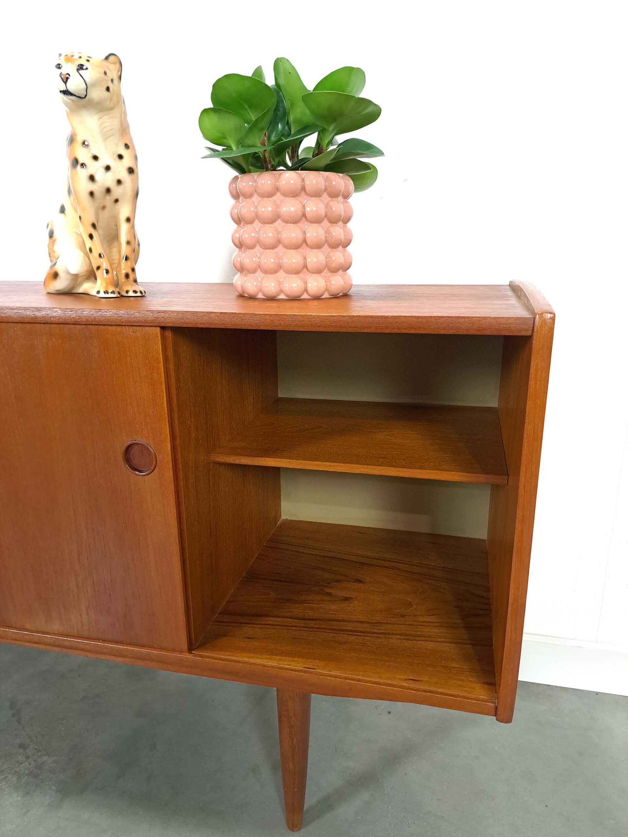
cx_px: 314
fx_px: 581
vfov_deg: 71.6
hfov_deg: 56.8
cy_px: 418
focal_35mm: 24
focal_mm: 5.23
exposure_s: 1/25
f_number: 1.8
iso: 400
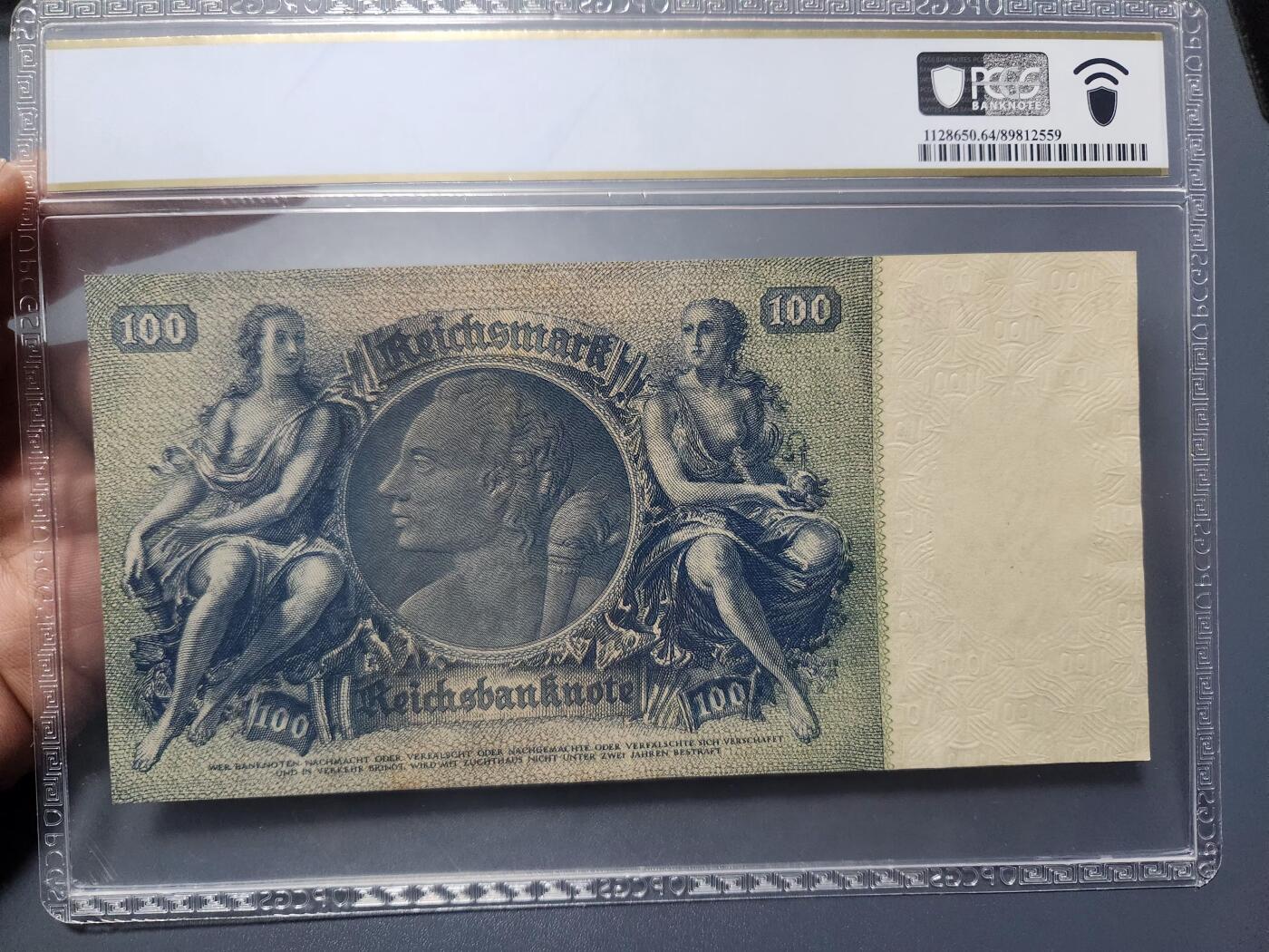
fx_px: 843
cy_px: 476
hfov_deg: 73.9
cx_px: 634
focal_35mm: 23
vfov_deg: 58.9
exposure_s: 1/101
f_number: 1.8
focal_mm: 5.4
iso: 800
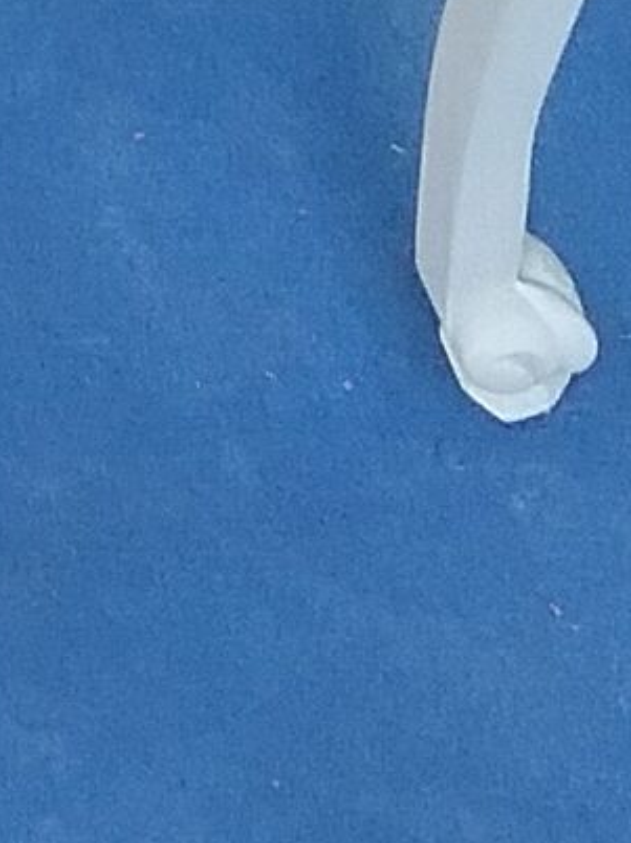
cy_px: -1625
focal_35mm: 200
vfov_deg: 8.4
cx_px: -803
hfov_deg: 7.0
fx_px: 4866
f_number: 2.2
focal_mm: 3.3
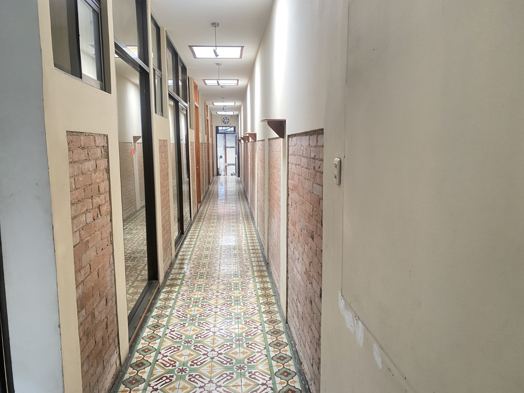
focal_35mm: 26
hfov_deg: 67.3
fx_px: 394
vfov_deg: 53.1
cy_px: 196
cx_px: 262
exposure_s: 1/60
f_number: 1.8
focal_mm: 4.25
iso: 160
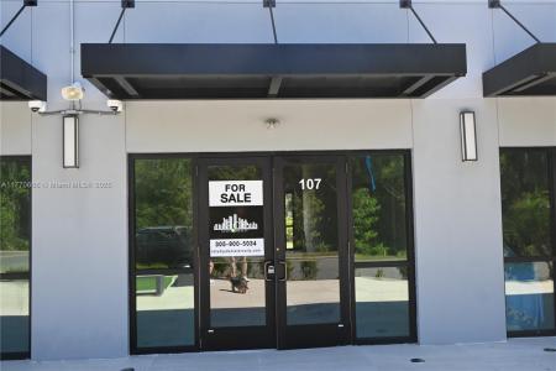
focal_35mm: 33
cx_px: 278
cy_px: 186
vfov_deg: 40.0
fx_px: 510
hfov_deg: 57.2
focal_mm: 22
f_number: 5.6
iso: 200
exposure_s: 1/250
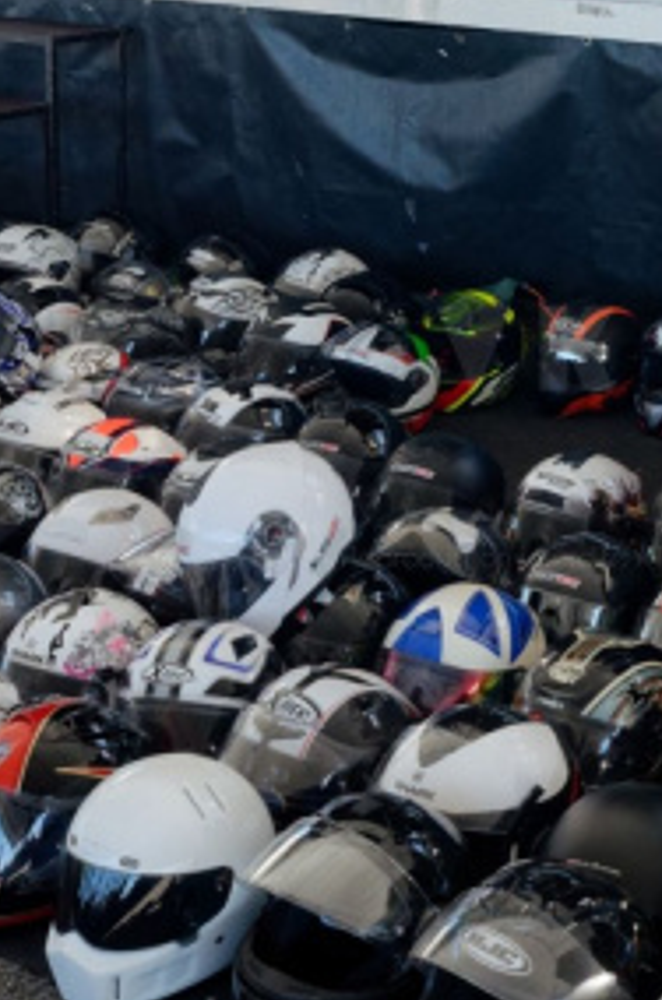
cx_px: 523
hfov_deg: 17.7
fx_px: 2106
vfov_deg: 25.5
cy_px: 28
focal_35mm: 76
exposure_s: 1/100
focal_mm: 24
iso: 400
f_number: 9
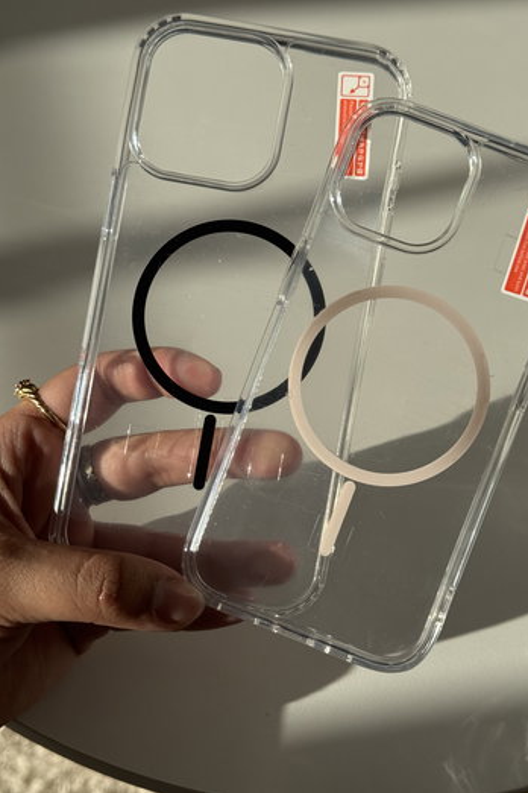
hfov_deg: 26.5
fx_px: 1122
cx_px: 302
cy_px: 391
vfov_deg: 38.9
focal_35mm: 51
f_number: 1.78
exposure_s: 1/5376
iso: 64
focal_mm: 6.76
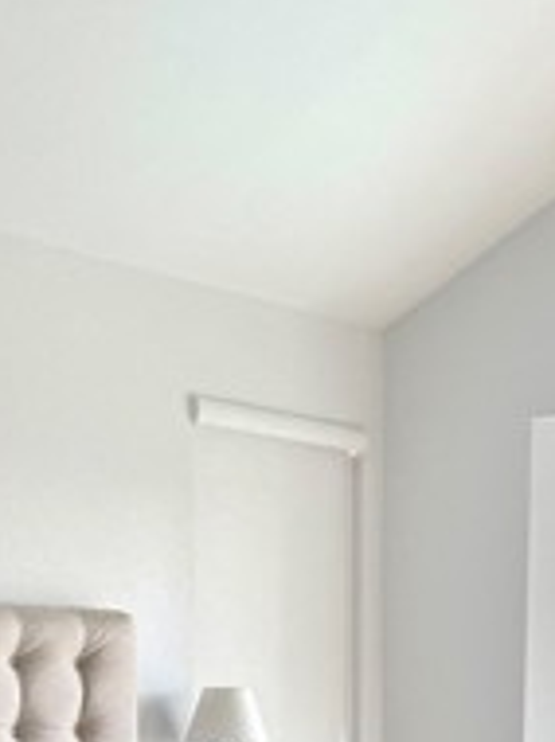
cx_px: 387
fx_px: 1735
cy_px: 844
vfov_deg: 22.6
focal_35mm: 81
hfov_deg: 18.1
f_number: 1.78
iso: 100
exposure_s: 1/443
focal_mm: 6.76
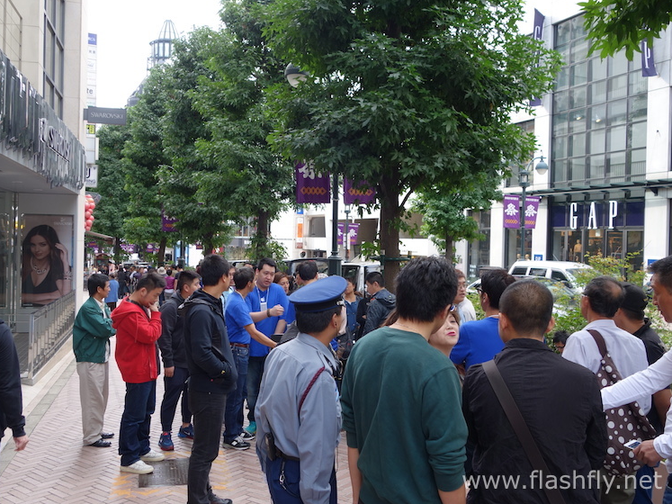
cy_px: 243
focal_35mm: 30
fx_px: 582
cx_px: 321
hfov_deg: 59.9
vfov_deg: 46.8
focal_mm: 10.4
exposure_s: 1/100
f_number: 3.2
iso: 160
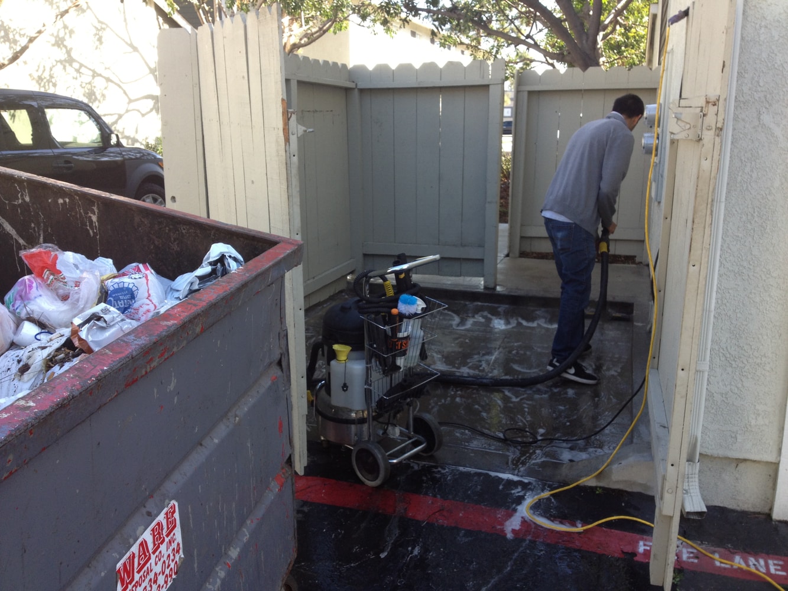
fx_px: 797
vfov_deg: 40.7
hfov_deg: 52.6
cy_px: 296
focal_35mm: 35
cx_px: 394
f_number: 2.4
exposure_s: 1/170
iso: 50
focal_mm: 4.28
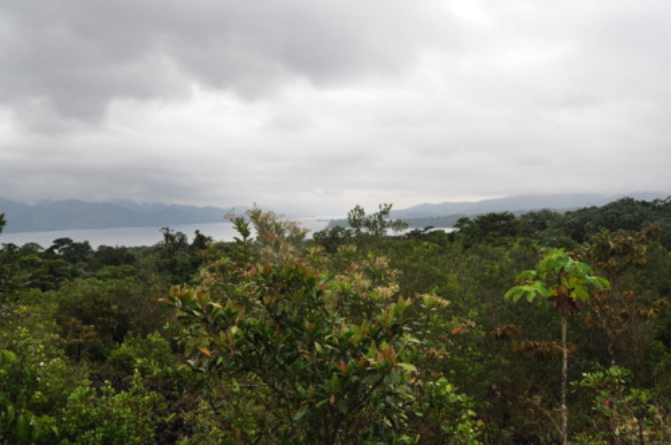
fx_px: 531
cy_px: 222
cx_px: 336
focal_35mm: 28
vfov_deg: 45.6
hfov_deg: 64.6
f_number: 10
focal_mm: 19
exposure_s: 1/250
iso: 400
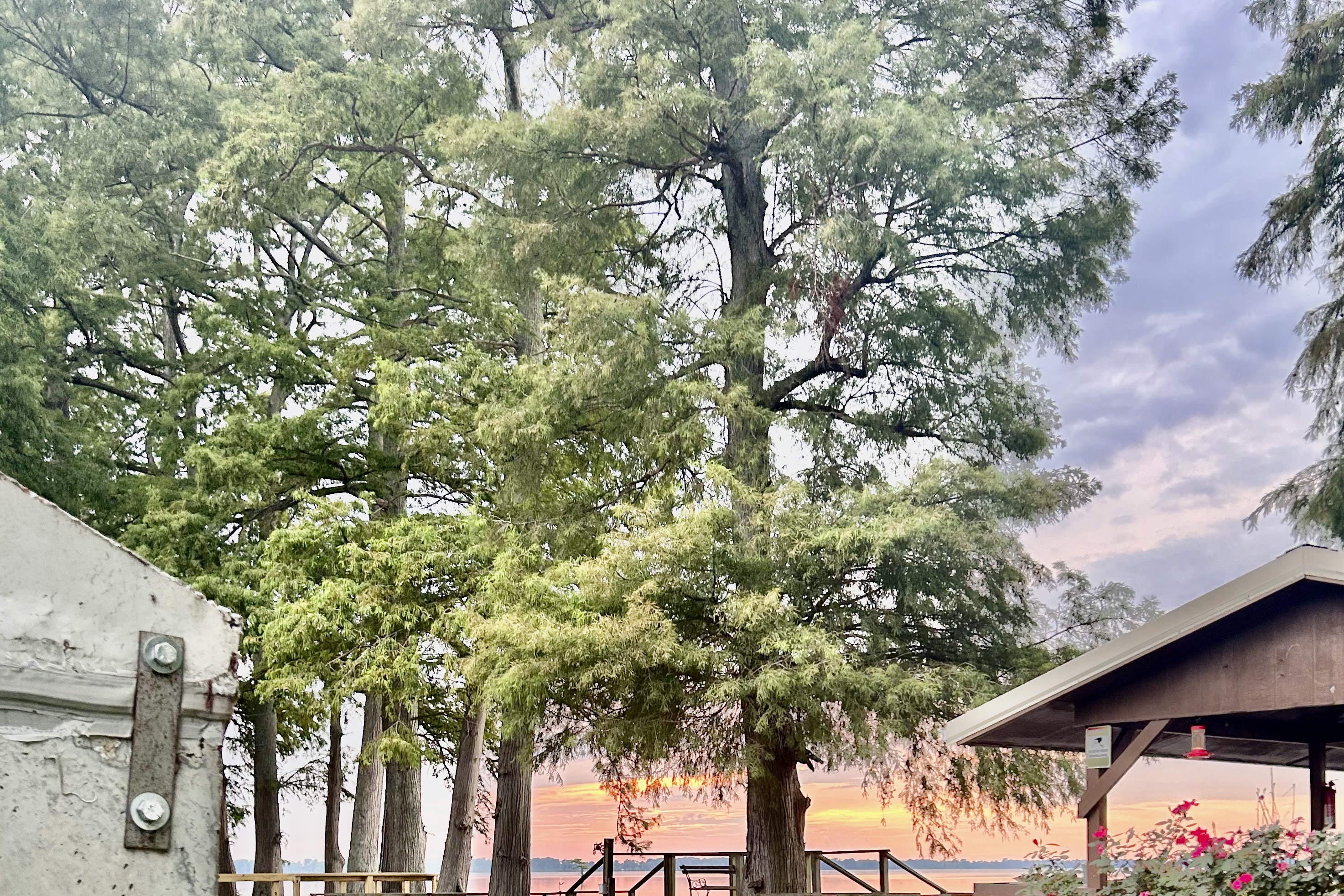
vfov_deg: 33.6
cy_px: 843
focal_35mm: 37
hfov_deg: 51.9
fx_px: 1381
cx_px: 672
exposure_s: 1/121
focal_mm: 5.7
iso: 80
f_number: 1.5
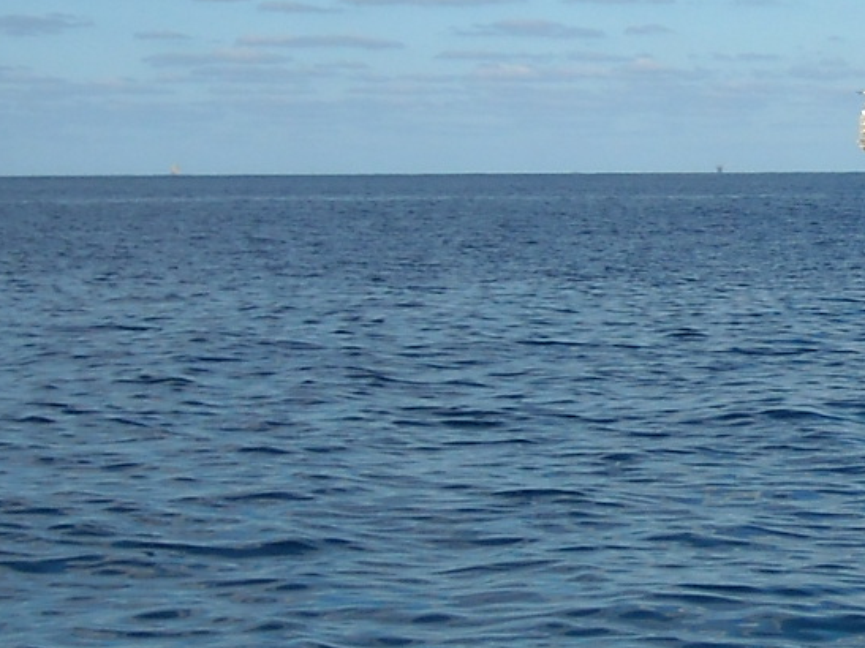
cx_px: 919
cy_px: 149
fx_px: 3273
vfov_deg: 11.3
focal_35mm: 131
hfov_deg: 14.7
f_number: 5.6
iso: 64
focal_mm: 5.7
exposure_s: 1/419
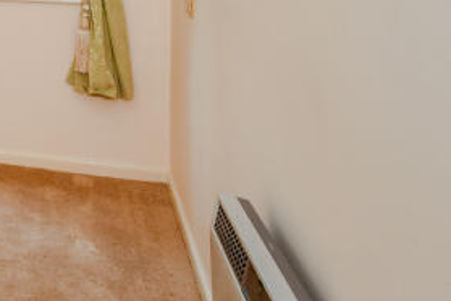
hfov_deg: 28.4
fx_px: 689
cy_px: -86
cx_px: -163
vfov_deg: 22.2
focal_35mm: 55
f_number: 9
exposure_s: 1/4
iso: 160
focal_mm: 10
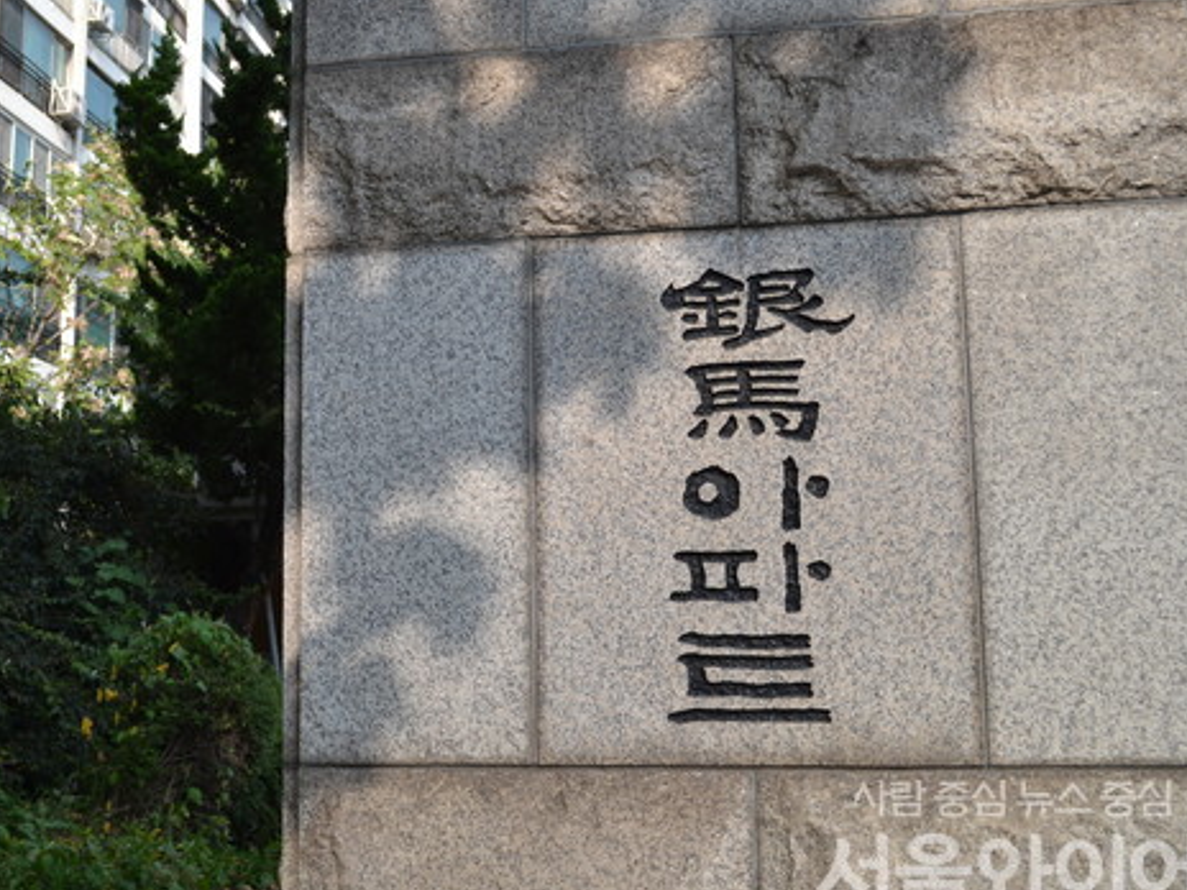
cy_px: 440
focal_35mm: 41
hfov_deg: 45.5
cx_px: 471
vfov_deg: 35.1
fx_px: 1406
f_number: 6.3
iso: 100
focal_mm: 22
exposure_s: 1/160
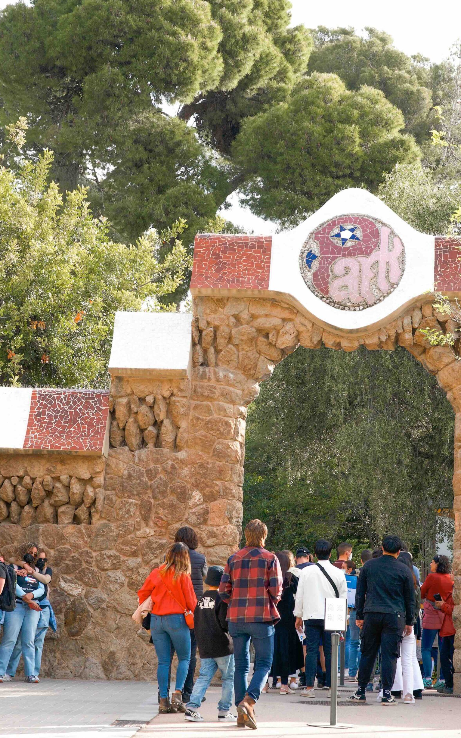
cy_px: 364
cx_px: 223
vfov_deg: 21.0
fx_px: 1990
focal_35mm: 99
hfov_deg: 13.2
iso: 560
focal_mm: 62
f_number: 9
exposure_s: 1/250
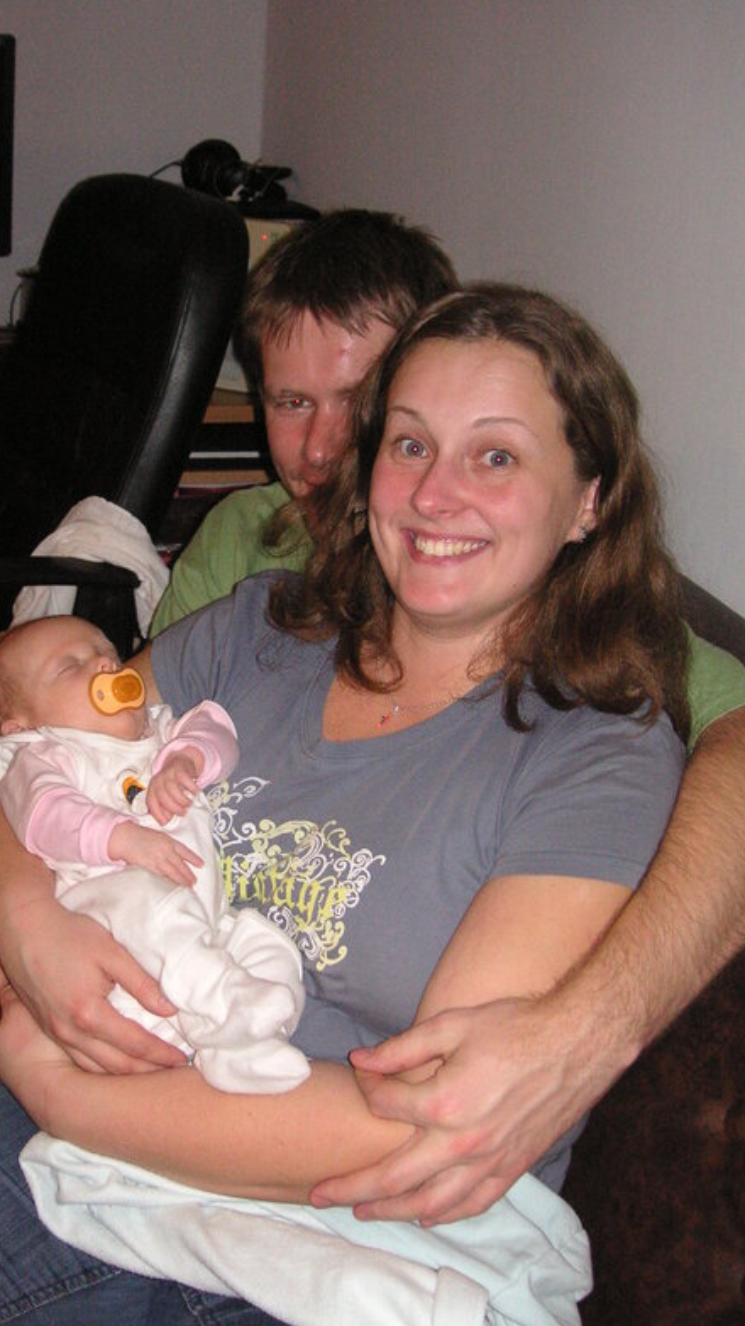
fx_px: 1722
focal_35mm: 49
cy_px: 666
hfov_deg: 24.3
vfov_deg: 42.1
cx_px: 240
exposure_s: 1/45
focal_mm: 7.3
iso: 160
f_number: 3.1
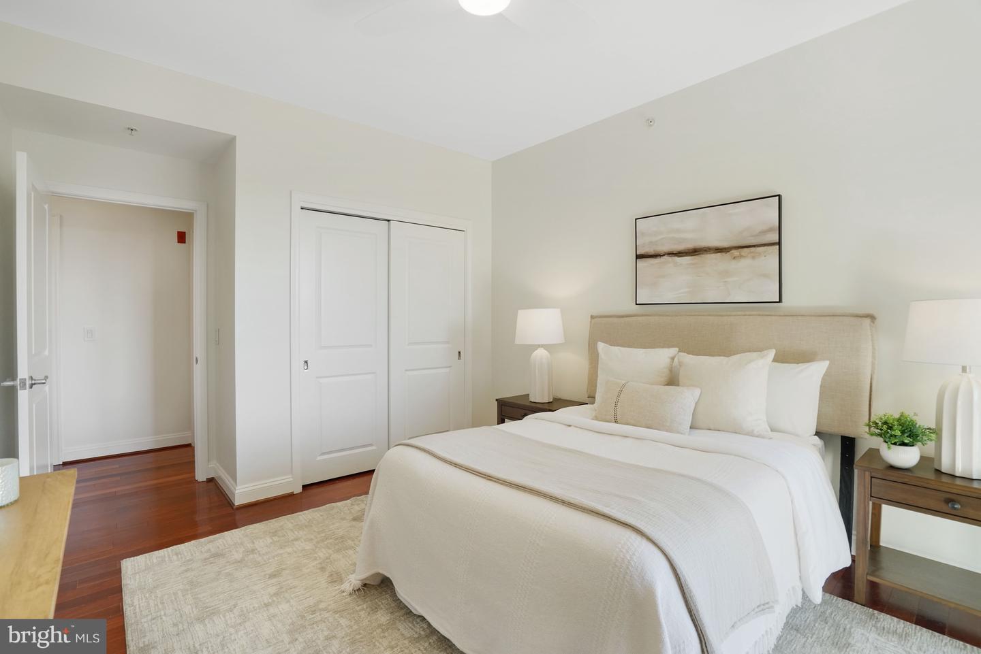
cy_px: 327
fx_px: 436
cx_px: 490
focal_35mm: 16
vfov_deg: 73.8
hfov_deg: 96.7
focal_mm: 16
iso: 1250
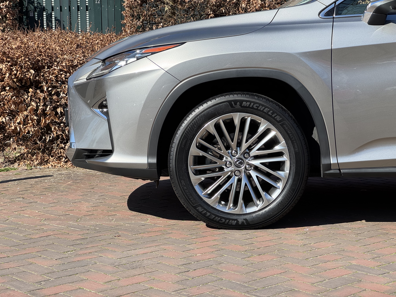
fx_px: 881
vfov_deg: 19.1
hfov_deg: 25.3
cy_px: 148
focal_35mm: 77
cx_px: 198
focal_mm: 9
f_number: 2.8
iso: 25
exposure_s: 1/513
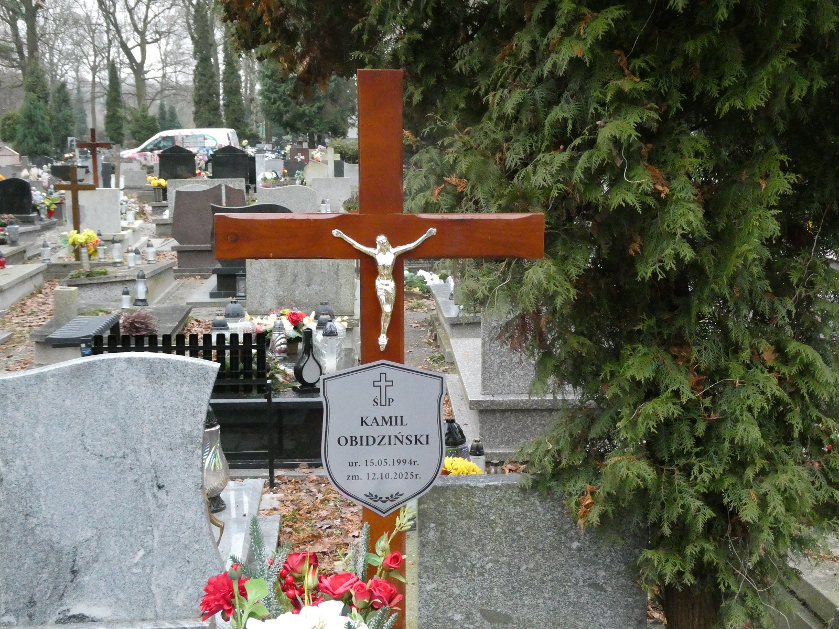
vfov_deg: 30.9
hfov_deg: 40.4
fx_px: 1139
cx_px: 420
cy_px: 314
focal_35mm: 47
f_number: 4
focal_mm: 8.4
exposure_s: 1/30
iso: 1600
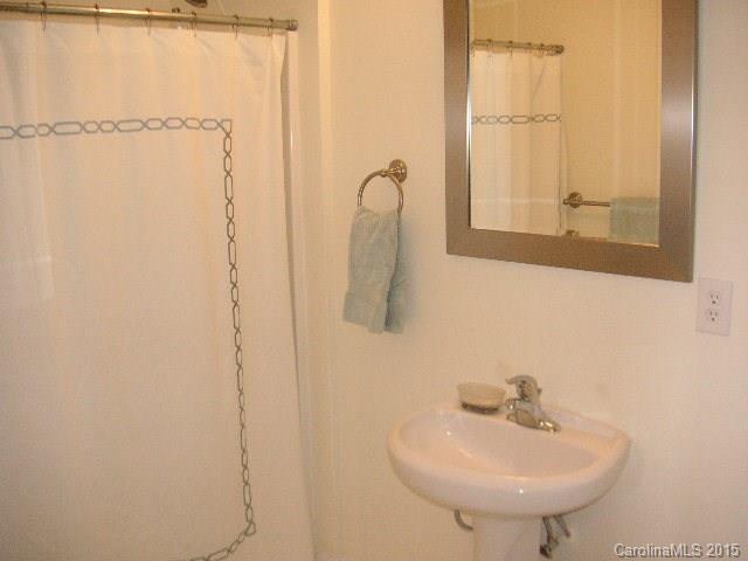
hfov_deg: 50.1
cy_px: 280
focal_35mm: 37
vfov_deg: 38.7
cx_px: 374
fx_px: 800
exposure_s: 1/45
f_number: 2.8
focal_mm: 6.1
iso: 160
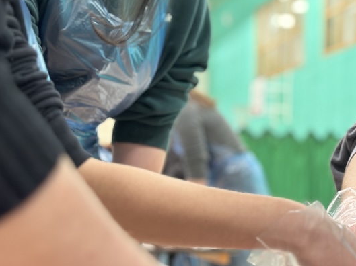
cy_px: 52
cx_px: 311
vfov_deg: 15.8
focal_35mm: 93
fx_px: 956
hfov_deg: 20.7
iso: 160
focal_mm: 6.86
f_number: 1.78
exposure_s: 1/50
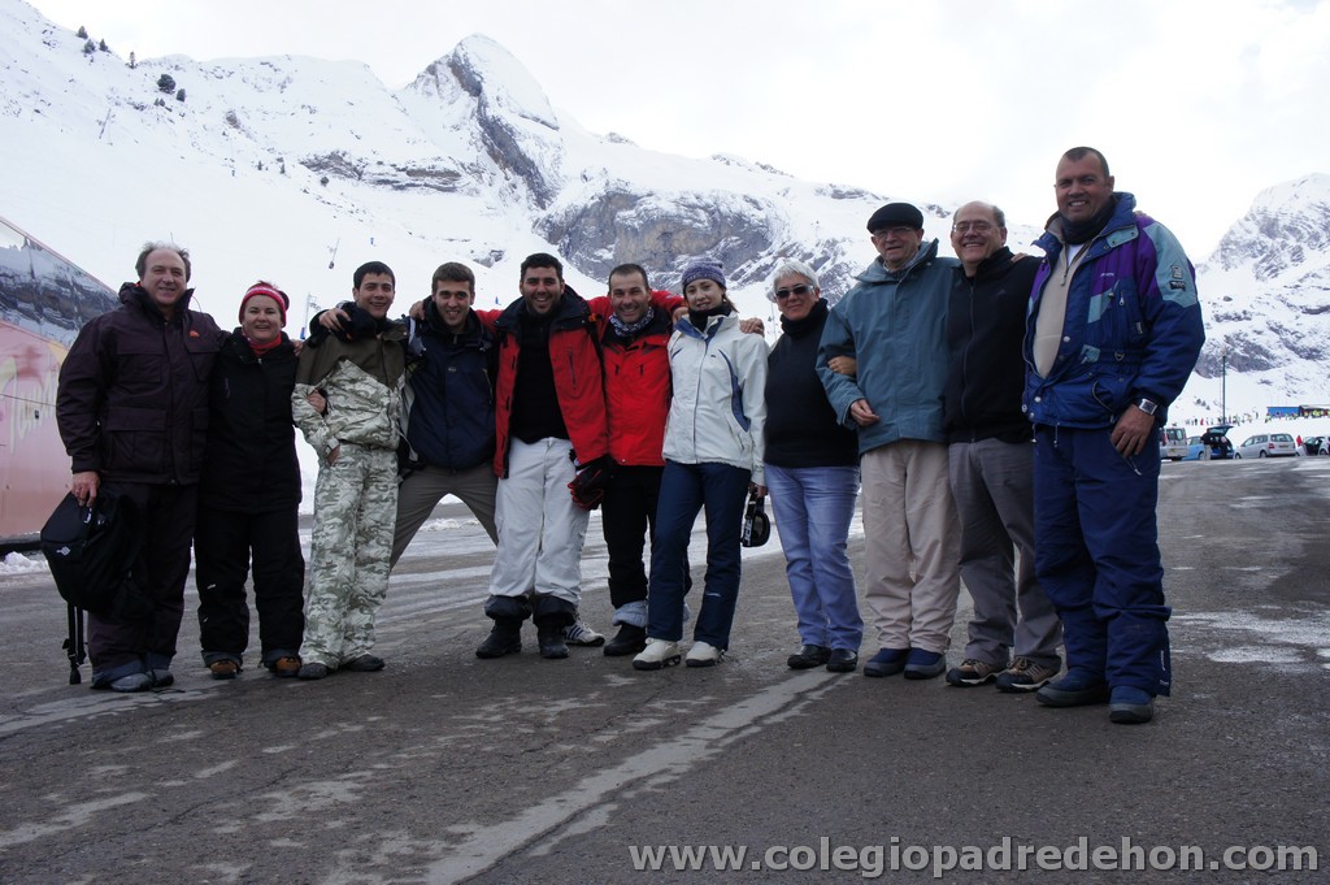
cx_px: 665
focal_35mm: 40
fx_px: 1495
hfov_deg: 48.0
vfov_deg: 33.0
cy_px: 442
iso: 200
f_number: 13
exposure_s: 1/80
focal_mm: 27
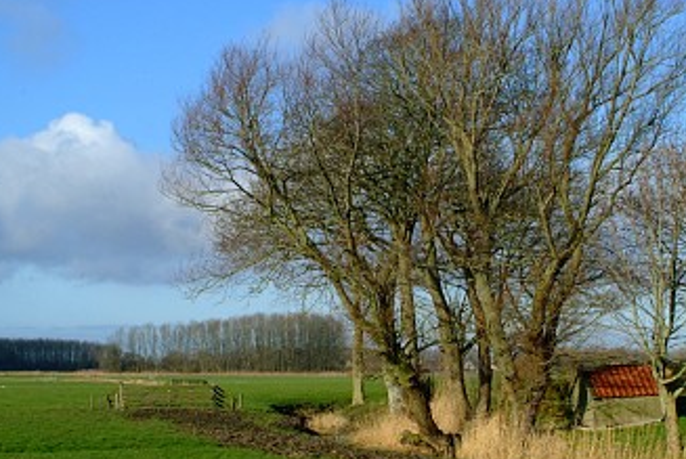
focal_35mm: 73
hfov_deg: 27.6
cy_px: 301
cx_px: 424
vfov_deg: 18.7
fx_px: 1393
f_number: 13
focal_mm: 35
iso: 400
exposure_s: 1/350
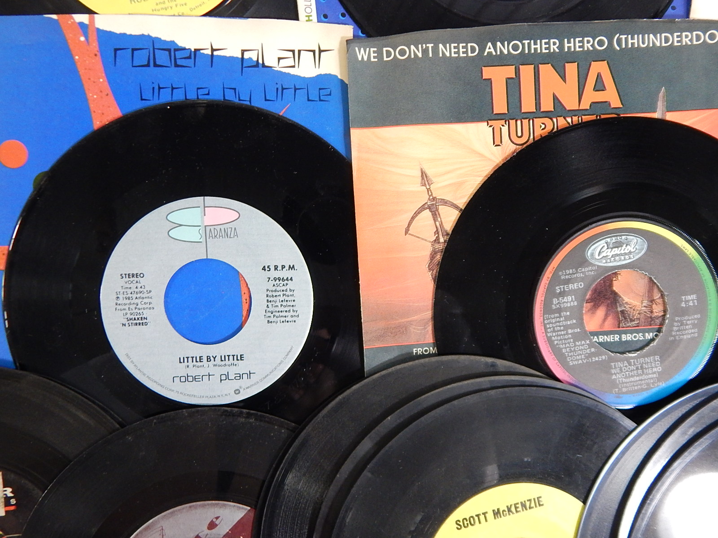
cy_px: 269
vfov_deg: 49.7
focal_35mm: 28
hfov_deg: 63.4
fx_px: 581
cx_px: 359
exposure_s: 1/30
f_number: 3.2
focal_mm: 5.1
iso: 400
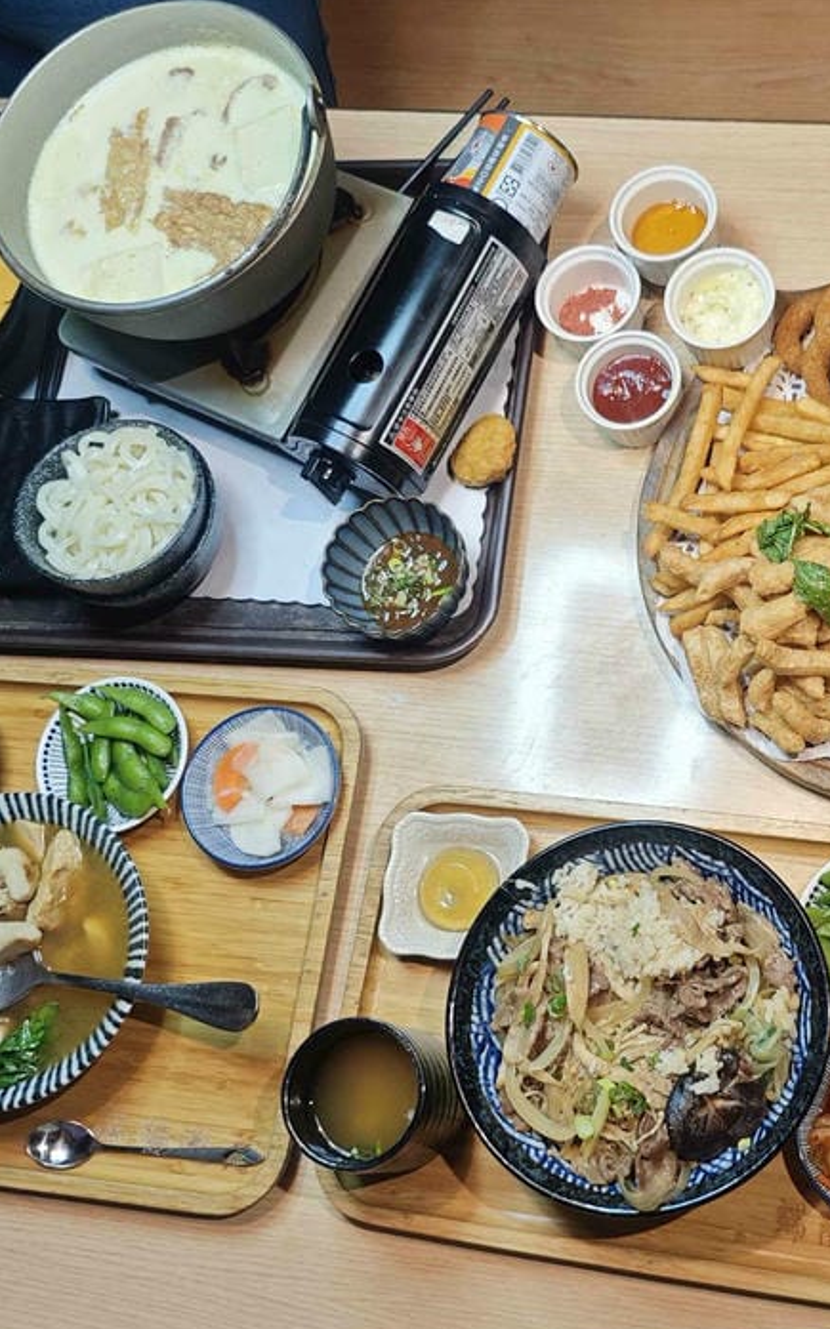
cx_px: 716
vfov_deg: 47.2
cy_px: 721
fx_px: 1522
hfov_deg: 29.5
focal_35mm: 42
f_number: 1.63
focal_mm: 8.72
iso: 200
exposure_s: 1/60
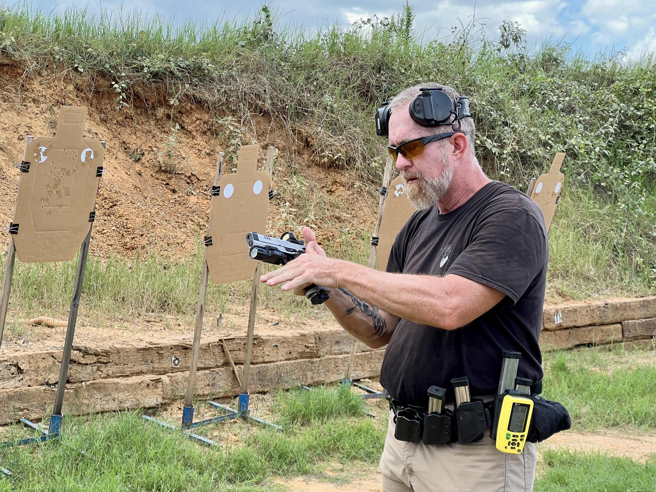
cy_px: 246
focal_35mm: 77
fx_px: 1459
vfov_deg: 19.1
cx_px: 328
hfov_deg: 25.3
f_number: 2.8
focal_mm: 9
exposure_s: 1/116
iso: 32
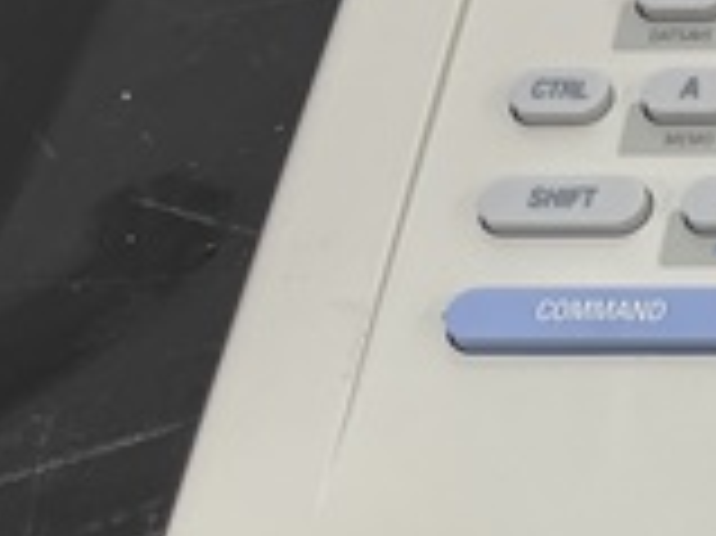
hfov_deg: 13.5
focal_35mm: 121
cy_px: -106
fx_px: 2501
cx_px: 1509
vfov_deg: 12.0
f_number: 1.6
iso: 50
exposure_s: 1/120
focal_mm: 5.1
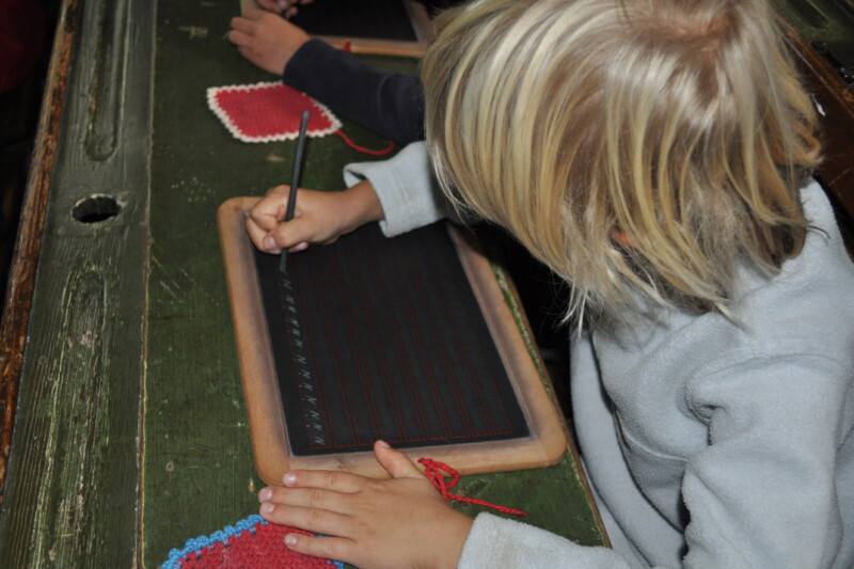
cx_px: 427
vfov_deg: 34.2
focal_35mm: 39
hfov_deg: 49.6
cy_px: 284
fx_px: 925
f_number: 4.2
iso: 800
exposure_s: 1/60
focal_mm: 26
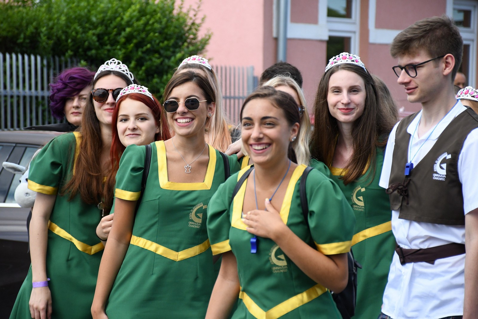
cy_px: 160
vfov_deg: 9.2
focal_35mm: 150
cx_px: 239
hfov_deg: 13.7
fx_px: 1992
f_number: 5.6
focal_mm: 100
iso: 1250
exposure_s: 1/2500
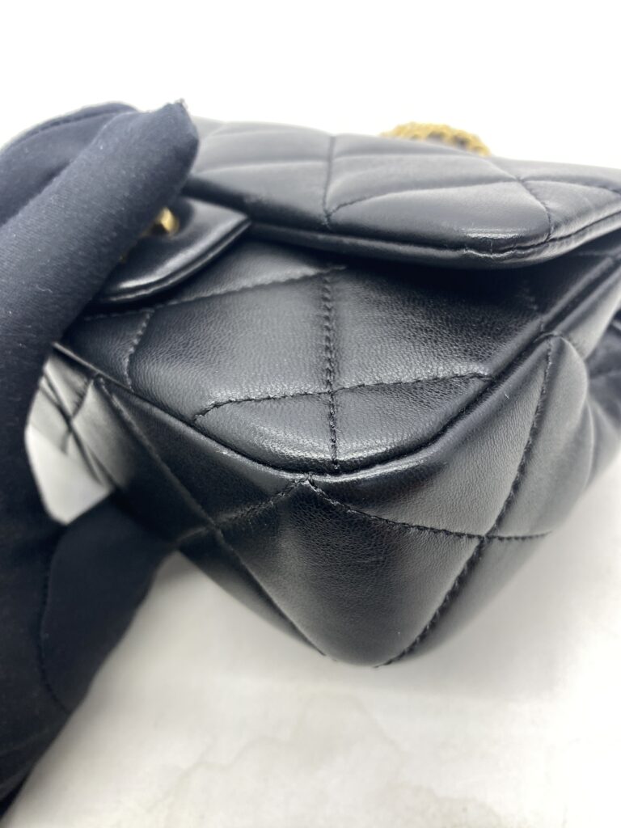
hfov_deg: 54.9
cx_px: 310
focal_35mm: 25
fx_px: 598
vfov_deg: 69.4
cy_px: 414
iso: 64
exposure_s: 1/100
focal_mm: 4.25
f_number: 1.8
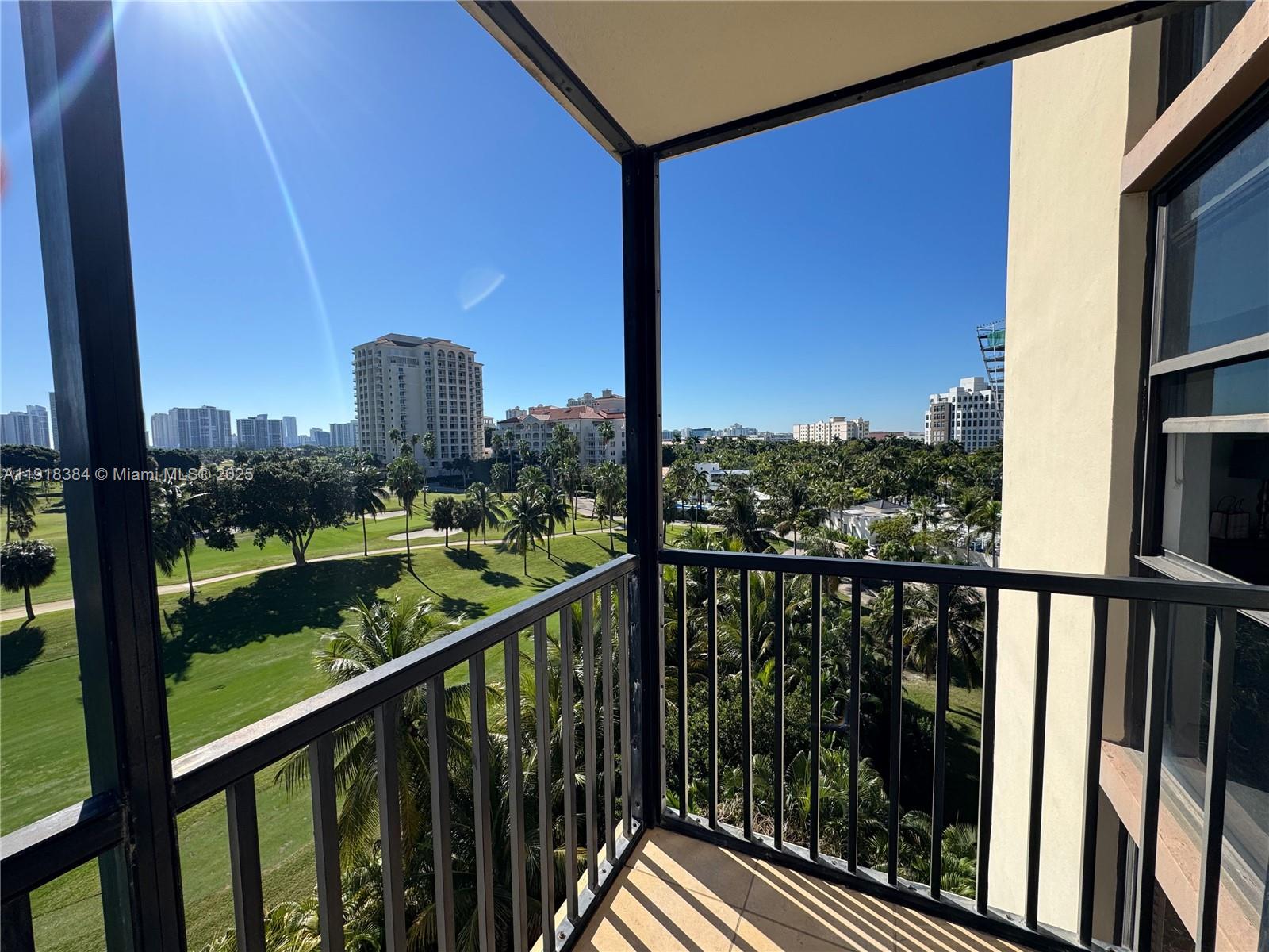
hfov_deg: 102.1
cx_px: 634
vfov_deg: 85.7
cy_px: 476
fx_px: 513
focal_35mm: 14
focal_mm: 2.22
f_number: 2.2
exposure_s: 1/2273
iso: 50
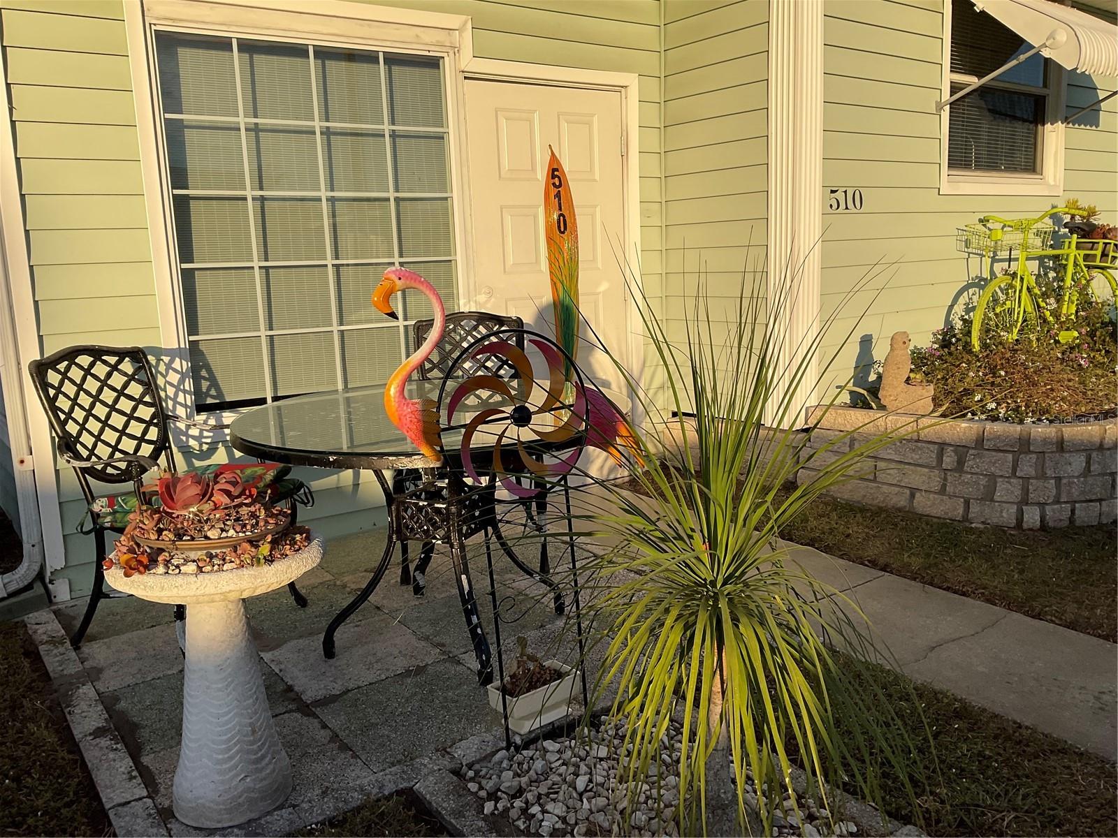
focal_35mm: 29
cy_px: 419
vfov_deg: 48.2
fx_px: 937
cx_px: 559
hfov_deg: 61.7
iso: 16
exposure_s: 1/2227
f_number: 1.8
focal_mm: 3
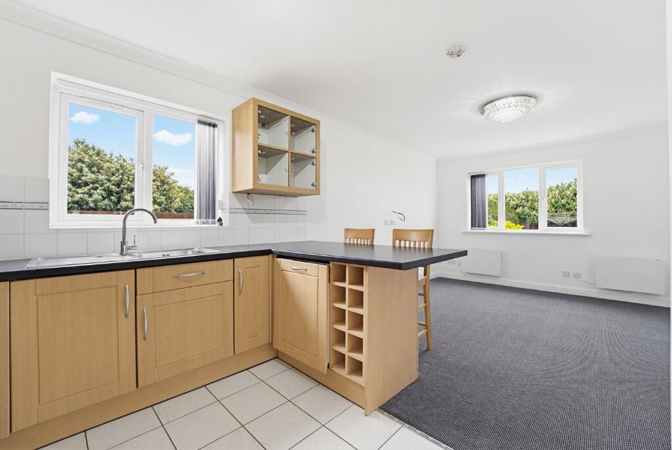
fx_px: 262
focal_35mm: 14
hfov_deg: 104.2
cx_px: 336
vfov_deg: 81.4
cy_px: 225
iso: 250
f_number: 8
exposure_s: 1/2.5
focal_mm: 14
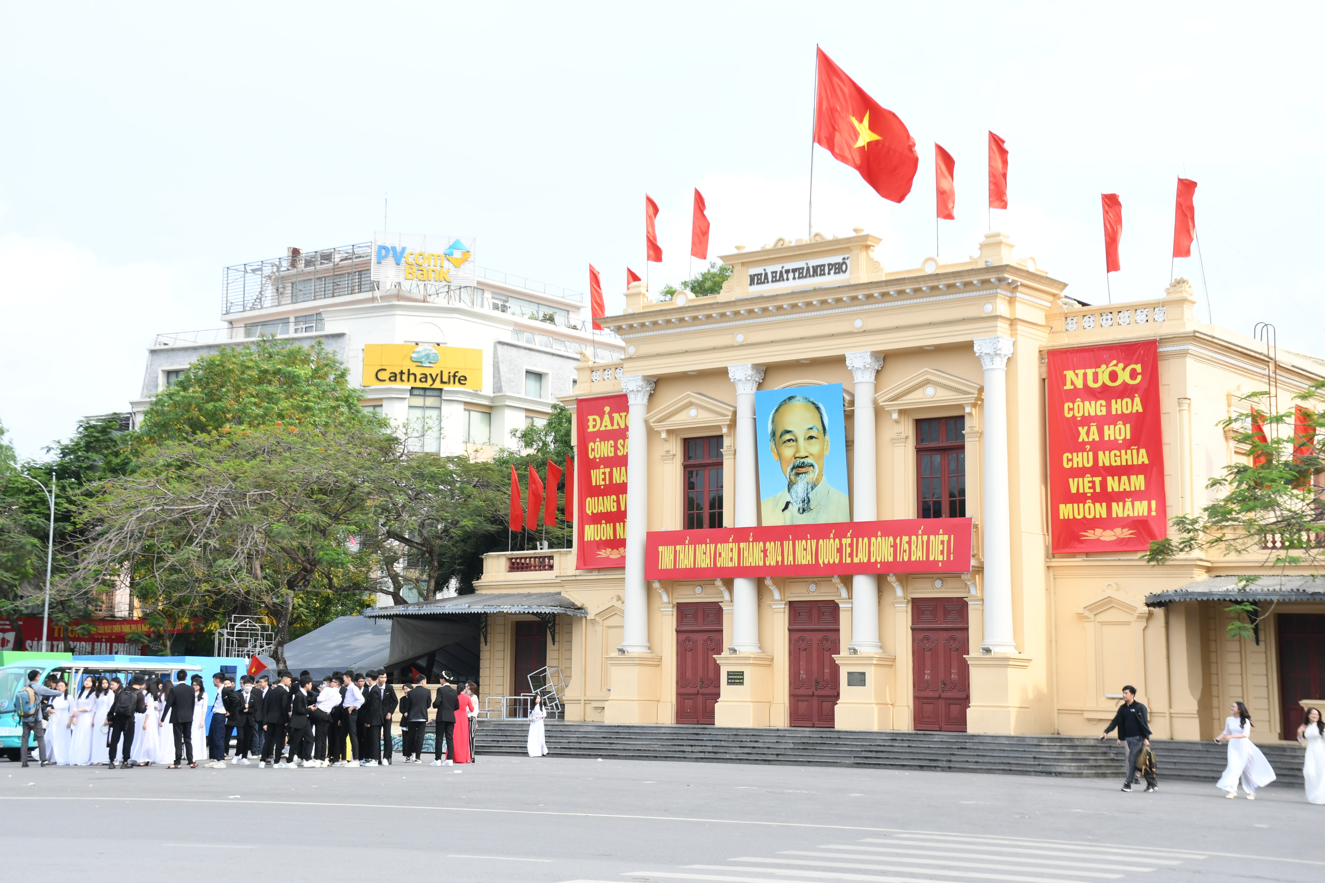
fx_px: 2098
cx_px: 662
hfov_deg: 35.1
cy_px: 442
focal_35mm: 57
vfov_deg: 23.8
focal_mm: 38
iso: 200
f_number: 9
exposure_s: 1/200
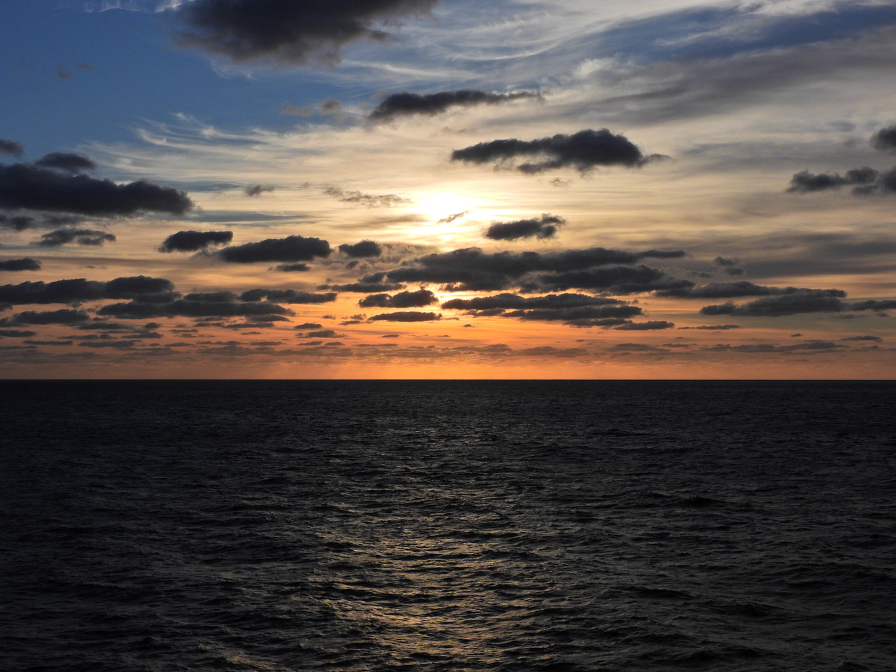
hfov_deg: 38.2
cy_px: 336
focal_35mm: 50
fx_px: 1294
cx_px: 448
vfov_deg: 29.1
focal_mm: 8.9
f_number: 6.3
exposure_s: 1/1600
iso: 100
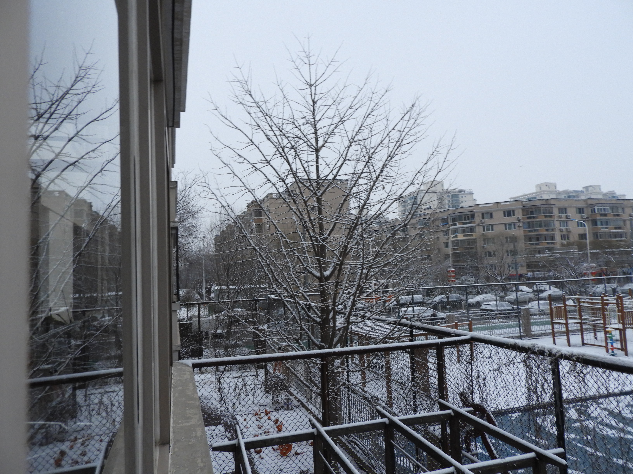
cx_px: 316
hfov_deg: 71.6
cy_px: 237
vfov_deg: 56.8
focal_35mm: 24
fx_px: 439
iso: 280
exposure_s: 1/30
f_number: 3.3
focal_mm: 4.3
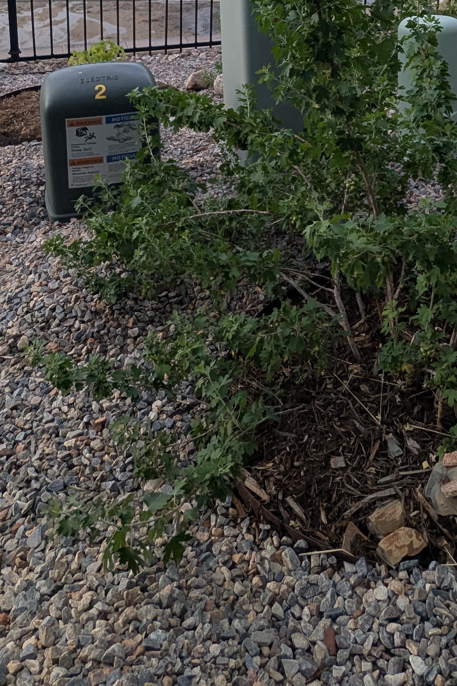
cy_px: 3
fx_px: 743
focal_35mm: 39
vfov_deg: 42.8
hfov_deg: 33.7
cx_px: 328
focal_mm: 2.35
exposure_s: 1/477
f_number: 2.2
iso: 53
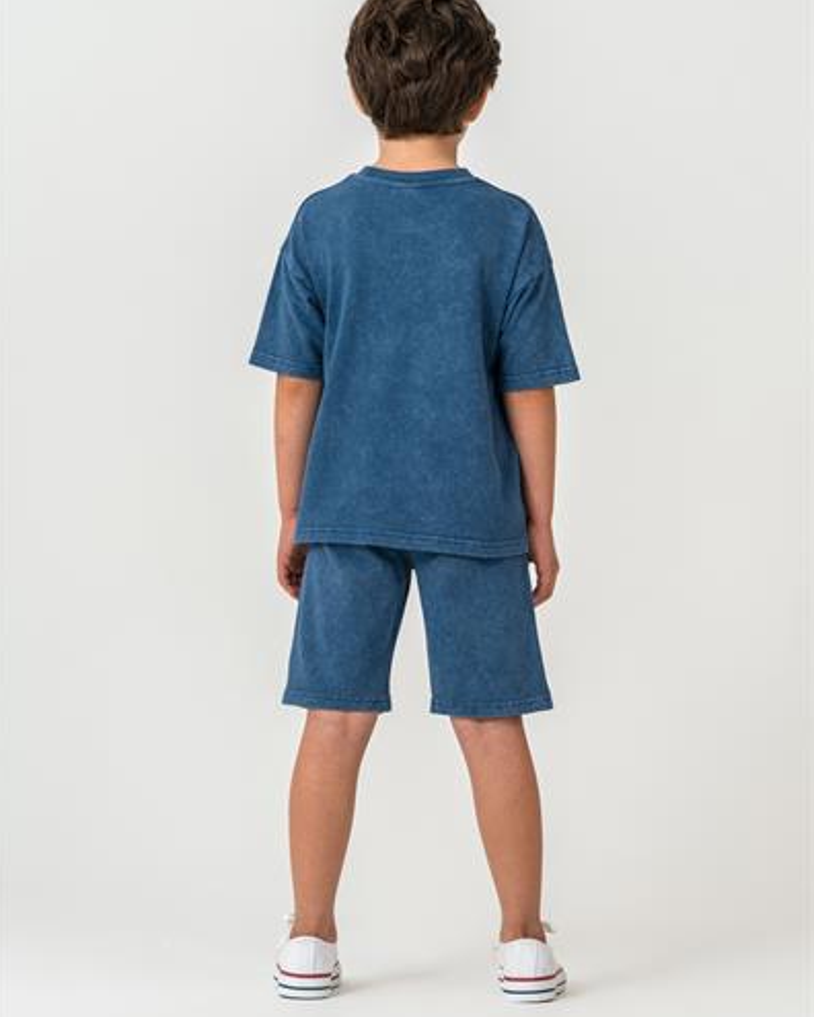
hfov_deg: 11.7
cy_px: 479
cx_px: 405
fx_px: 3975
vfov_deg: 14.6
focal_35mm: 132
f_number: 8
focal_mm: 116
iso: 160
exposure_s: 1/125
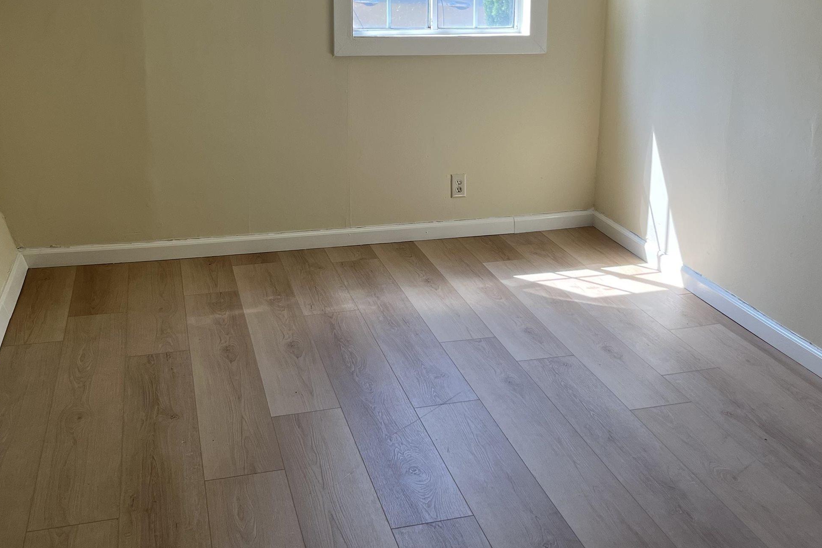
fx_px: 982
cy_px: 160
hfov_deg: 45.4
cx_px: 431
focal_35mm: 43
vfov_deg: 30.8
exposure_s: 1/224
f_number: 1.6
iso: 40
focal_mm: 5.1
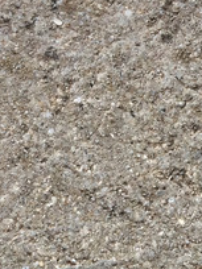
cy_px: 492
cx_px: 341
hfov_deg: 9.4
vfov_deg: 11.9
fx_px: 1183
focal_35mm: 152
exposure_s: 1/427
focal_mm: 4.15
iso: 32
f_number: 2.2
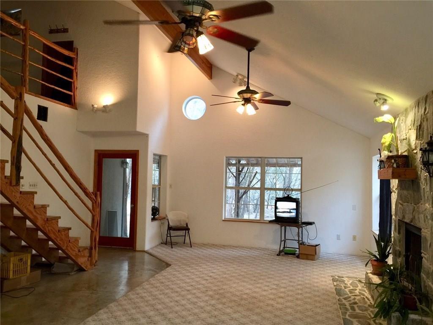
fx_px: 363
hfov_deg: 61.7
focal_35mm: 29
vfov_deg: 48.2
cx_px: 216
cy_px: 162
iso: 64
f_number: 2.2
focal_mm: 4.15
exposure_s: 1/15
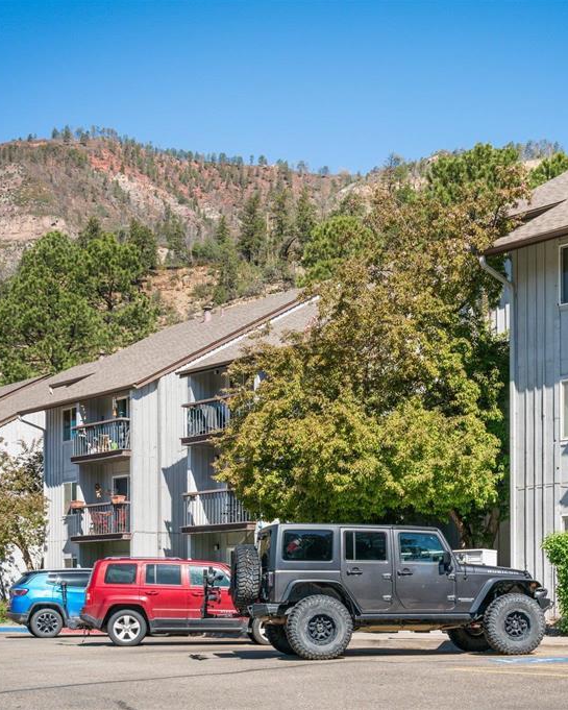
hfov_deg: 31.1
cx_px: 404
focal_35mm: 48
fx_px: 1008
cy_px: 355
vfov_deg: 38.8
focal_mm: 34
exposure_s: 1/200
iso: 100
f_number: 8
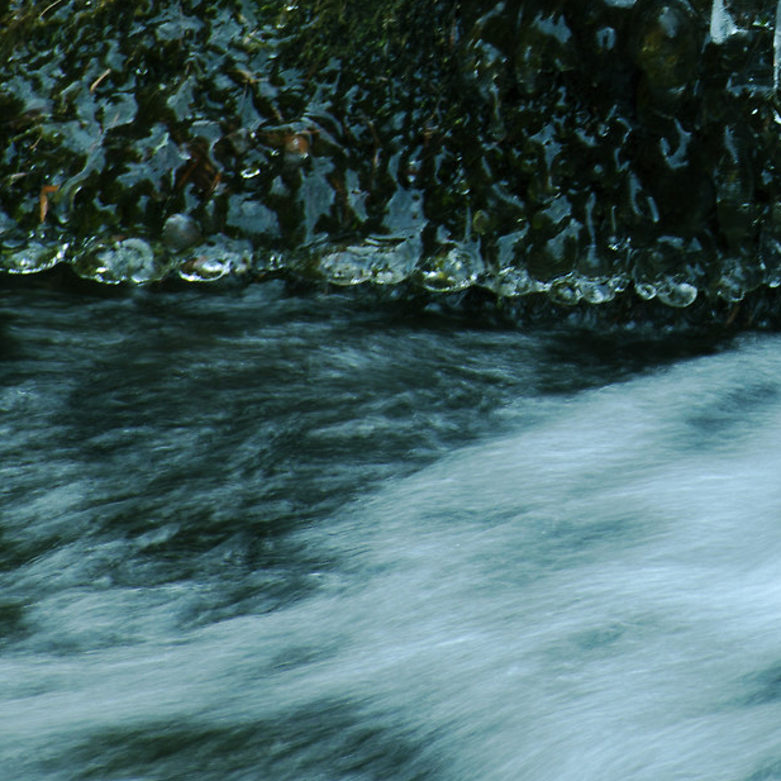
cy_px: -87
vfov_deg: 3.4
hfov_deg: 3.4
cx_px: 908
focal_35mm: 521
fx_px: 13290
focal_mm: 105
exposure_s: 1/10
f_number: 9
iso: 125
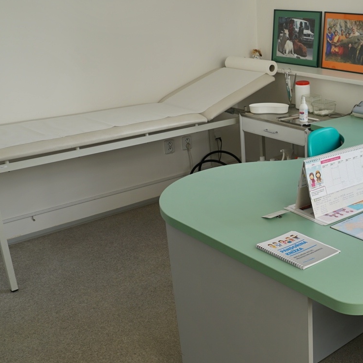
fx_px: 522
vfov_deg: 38.3
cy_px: 190
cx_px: 380
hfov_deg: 34.2
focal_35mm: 44
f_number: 9
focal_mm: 24
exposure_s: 1/20
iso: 160
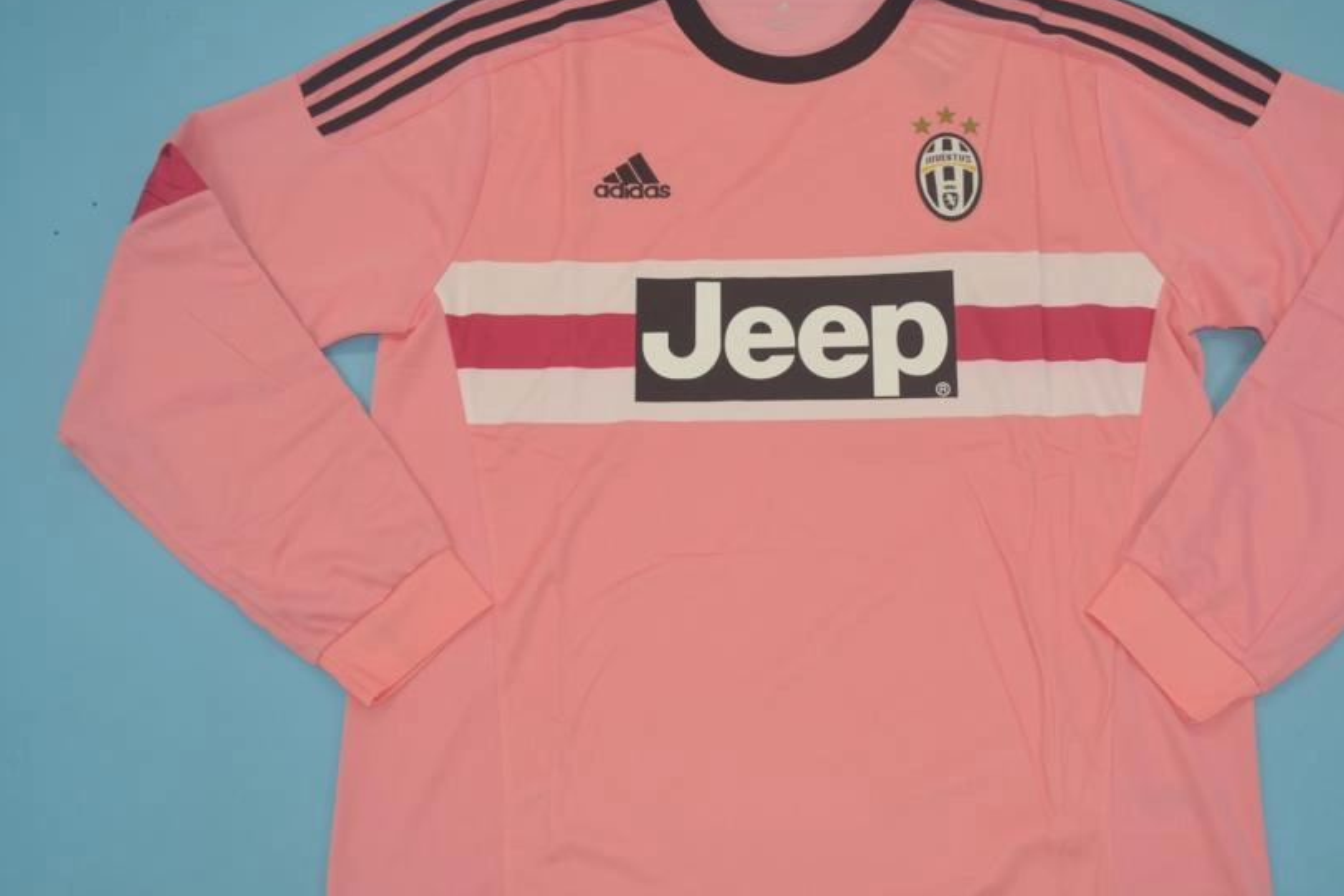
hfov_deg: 48.3
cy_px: 498
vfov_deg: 33.4
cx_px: 757
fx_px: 1493
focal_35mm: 40
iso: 200
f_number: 4
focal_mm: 20
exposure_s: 1/200
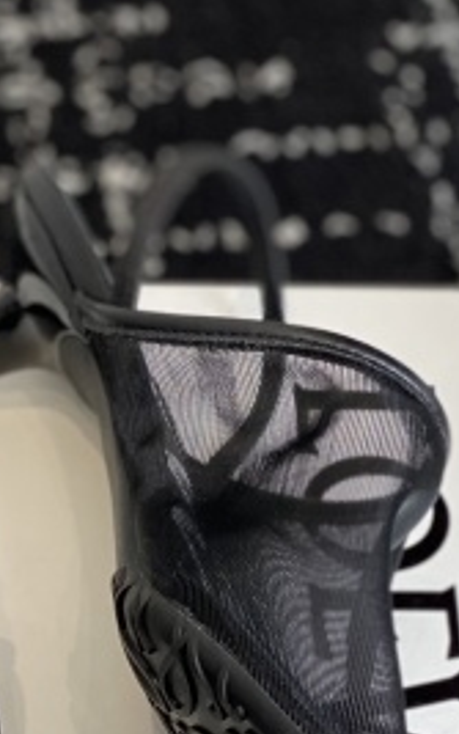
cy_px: 481
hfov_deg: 7.9
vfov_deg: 12.7
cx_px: -88
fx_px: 3301
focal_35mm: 165
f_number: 2
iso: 40
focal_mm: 6
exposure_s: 1/122
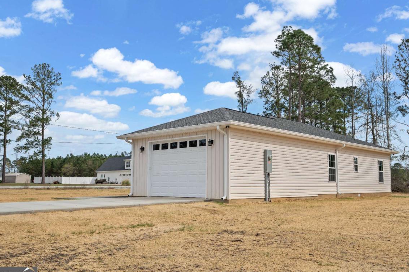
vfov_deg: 38.9
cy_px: 137
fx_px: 386
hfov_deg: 55.8
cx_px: 211
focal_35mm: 34
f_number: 5.6
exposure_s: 1/200
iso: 100
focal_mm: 32
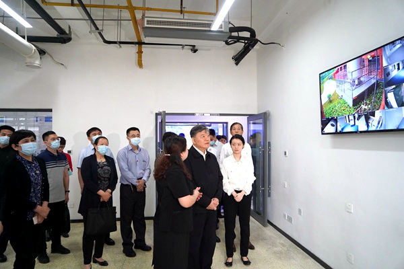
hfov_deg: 73.7
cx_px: 202
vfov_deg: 53.1
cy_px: 134
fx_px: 269
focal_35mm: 24
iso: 2500
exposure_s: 1/160
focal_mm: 24
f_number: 4
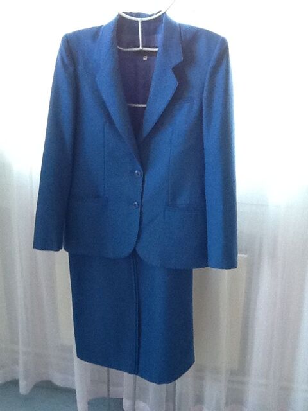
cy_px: 206
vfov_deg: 42.9
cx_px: 154
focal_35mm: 44
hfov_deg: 32.9
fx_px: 522
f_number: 2.4
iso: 160
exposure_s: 1/30
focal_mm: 2.03
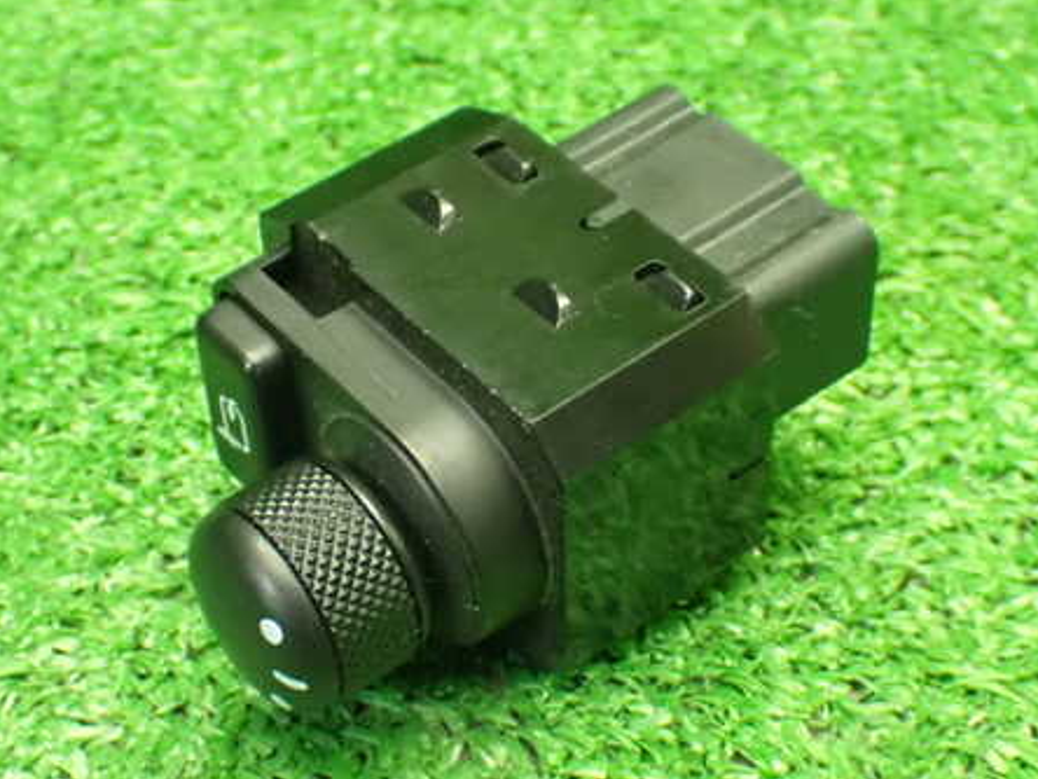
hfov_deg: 26.7
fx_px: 2189
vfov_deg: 20.2
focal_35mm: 73
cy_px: 388
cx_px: 510
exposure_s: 1/50
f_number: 3.3
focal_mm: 9.65
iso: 1600
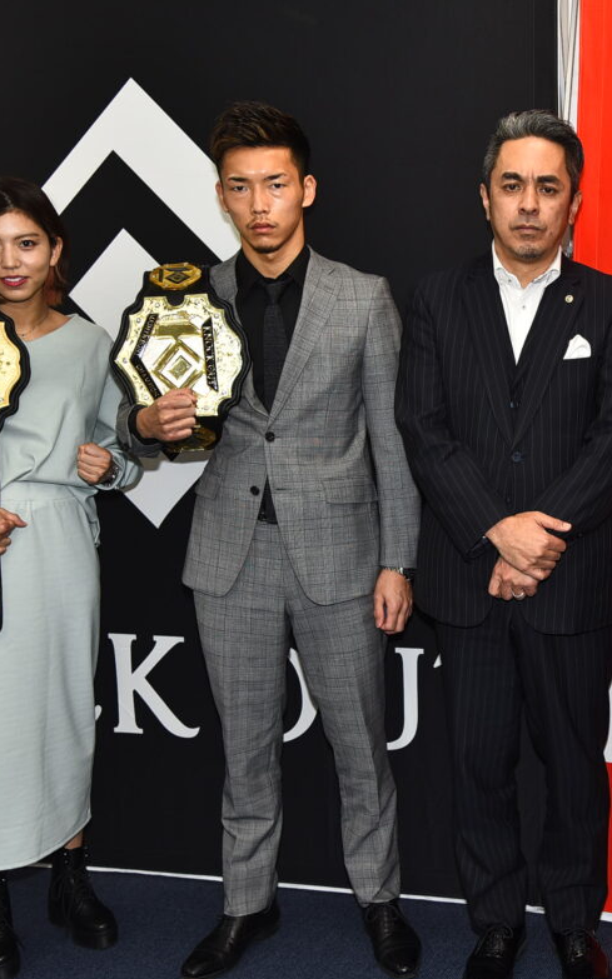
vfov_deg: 40.3
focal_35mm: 50
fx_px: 1335
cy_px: 498
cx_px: 544
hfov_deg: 25.1
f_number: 4
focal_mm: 32
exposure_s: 1/160
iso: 320
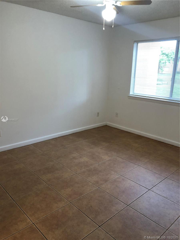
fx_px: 194
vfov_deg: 63.4
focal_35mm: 28
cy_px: 120
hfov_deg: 49.7
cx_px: 90
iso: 40
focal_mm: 3.99
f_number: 1.8
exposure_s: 1/15
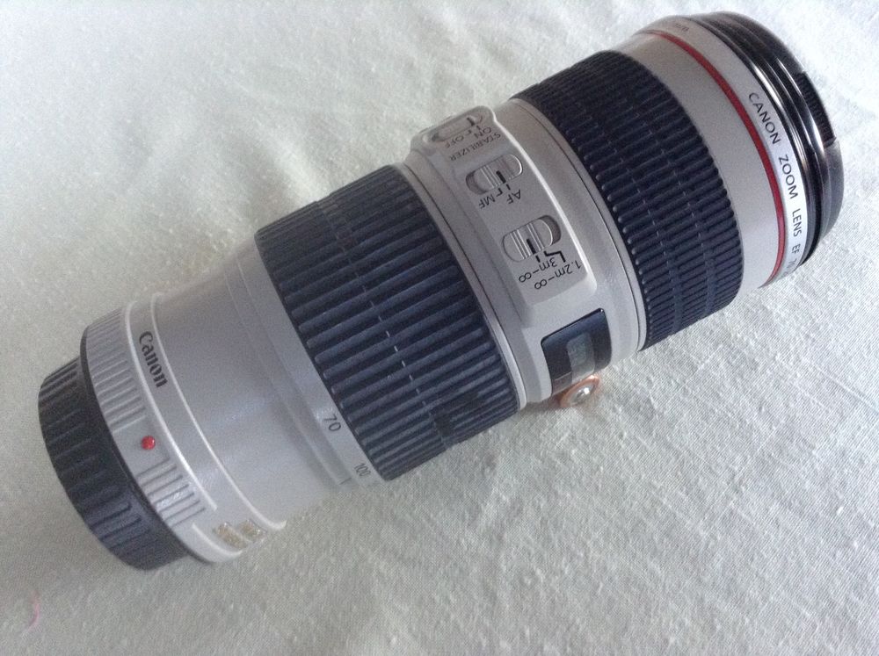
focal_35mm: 33
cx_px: 440
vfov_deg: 42.8
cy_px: 328
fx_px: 837
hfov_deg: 55.4
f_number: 2.4
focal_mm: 3.3
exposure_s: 1/24
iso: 200
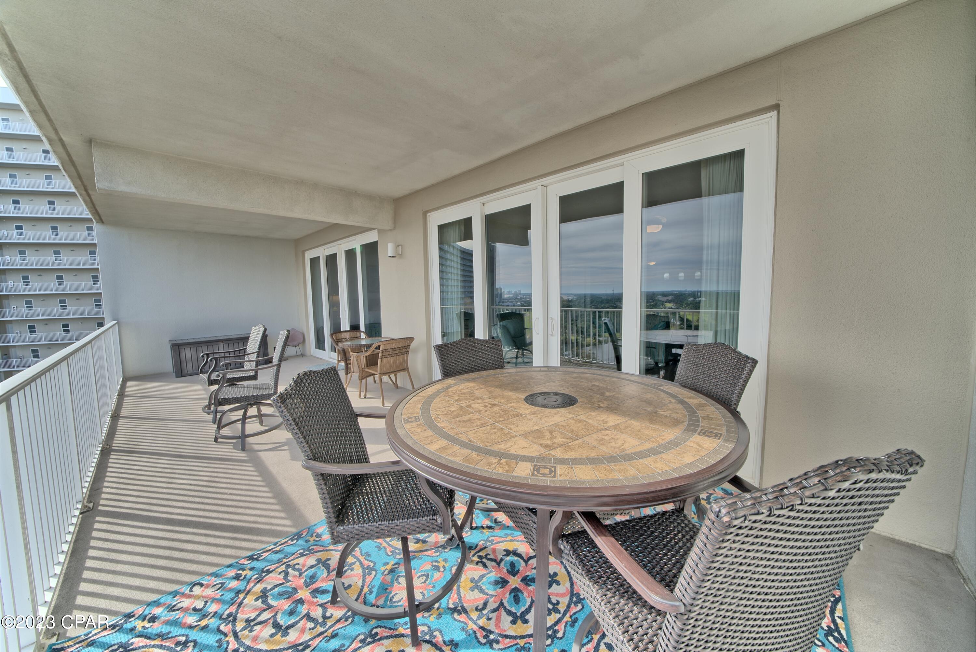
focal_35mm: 12
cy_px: 326
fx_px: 325
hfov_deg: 112.6
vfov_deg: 90.1
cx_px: 488
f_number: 11
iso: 100
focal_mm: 12
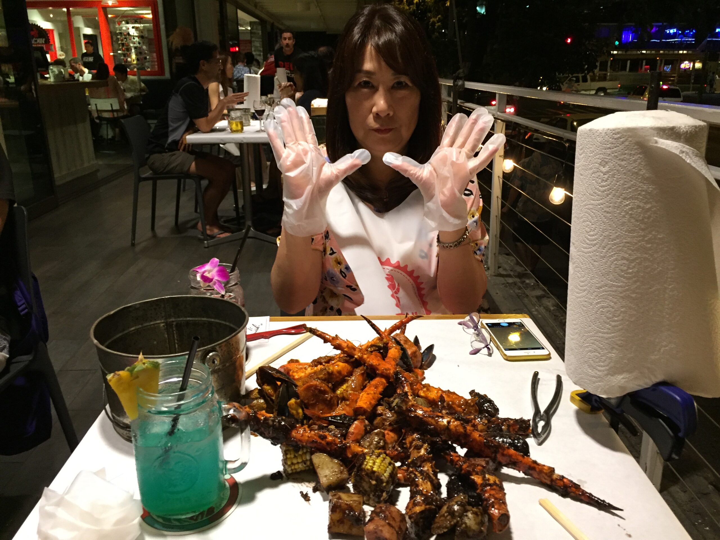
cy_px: 270
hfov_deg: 61.7
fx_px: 603
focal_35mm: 29
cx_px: 360
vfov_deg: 48.2
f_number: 2.2
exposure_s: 1/30
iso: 200
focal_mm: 4.15
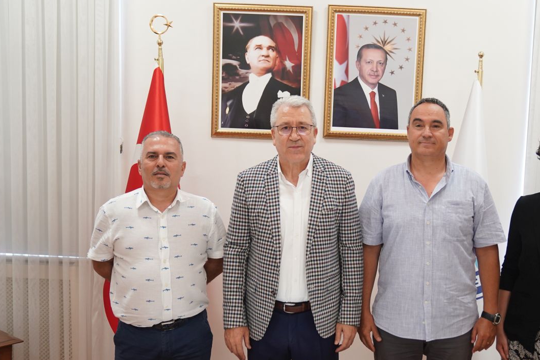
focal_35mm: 44
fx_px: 660
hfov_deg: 44.0
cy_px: 219
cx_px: 352
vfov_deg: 30.4
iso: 1600
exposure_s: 1/125
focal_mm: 31
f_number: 3.2
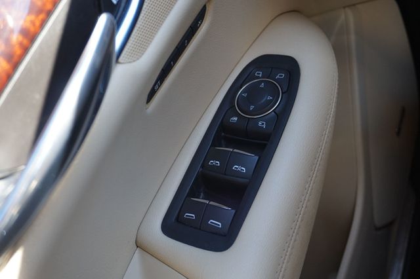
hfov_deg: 46.4
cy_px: 140
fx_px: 490
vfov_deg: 31.9
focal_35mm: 42
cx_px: 210
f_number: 4.5
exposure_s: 1/60
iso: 320
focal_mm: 28
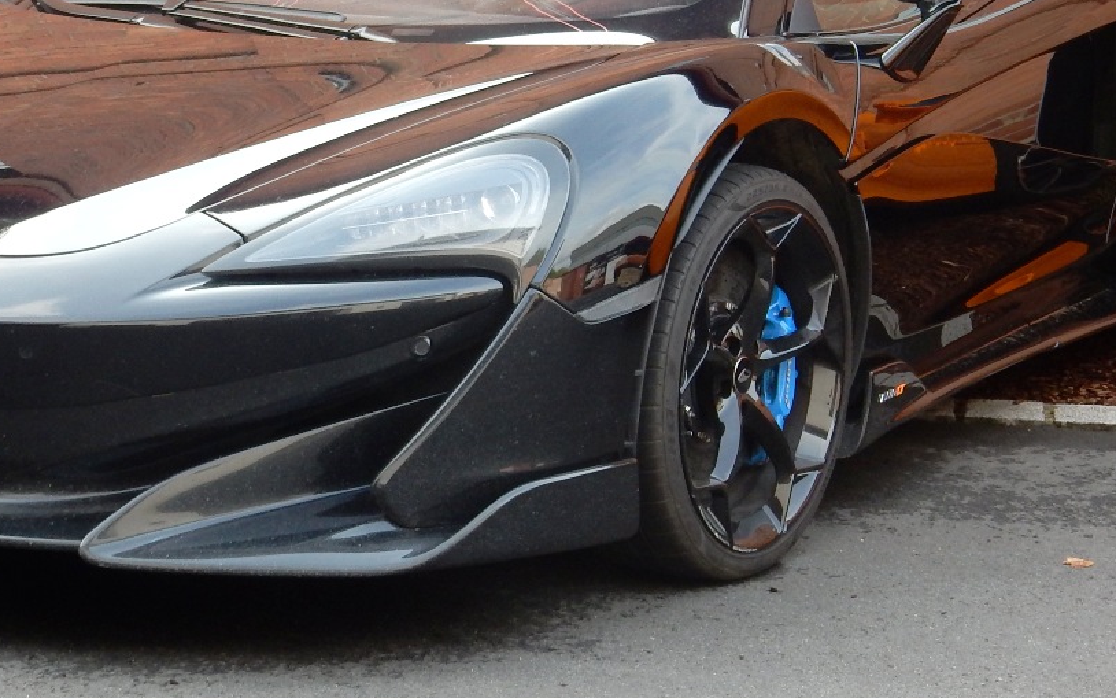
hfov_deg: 20.0
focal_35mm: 104
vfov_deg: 12.4
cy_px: 10
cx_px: 397
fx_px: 3164
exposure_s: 1/100
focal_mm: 9
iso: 125
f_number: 4.5
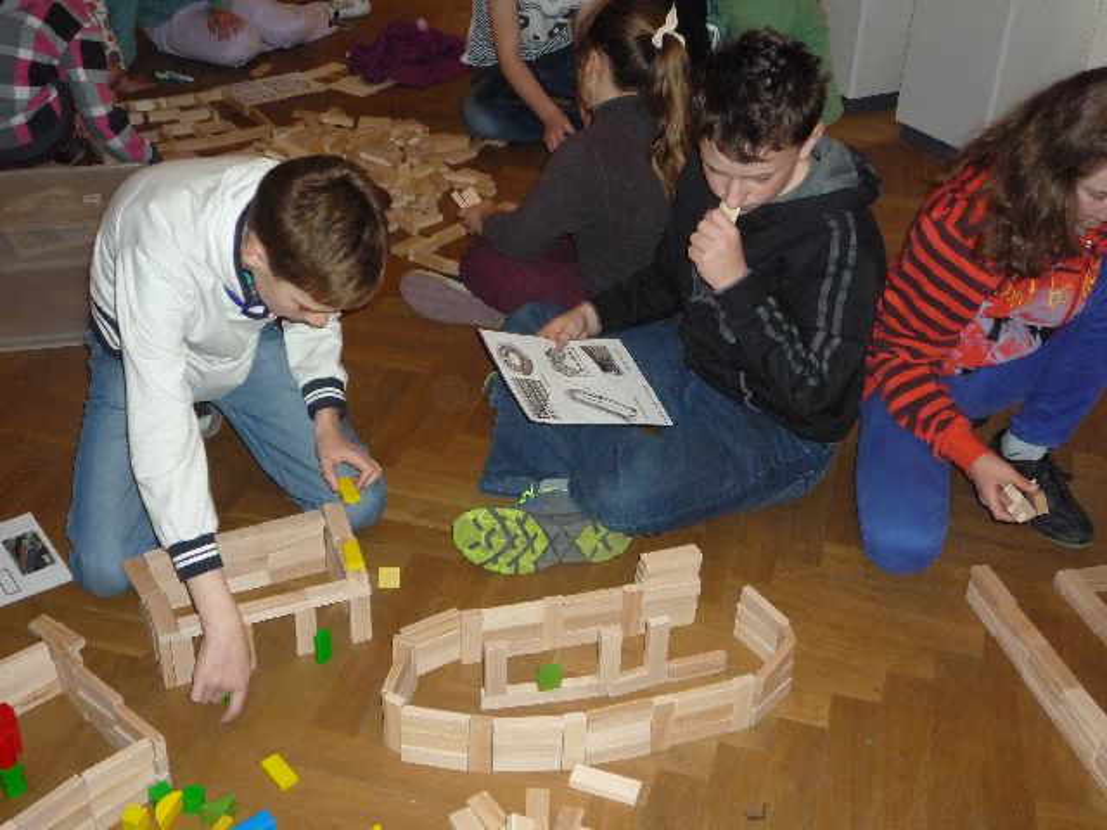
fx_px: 1279
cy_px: 415
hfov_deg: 46.8
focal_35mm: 40
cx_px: 554
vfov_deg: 36.0
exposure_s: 1/30
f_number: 4.3
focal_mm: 7
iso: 400
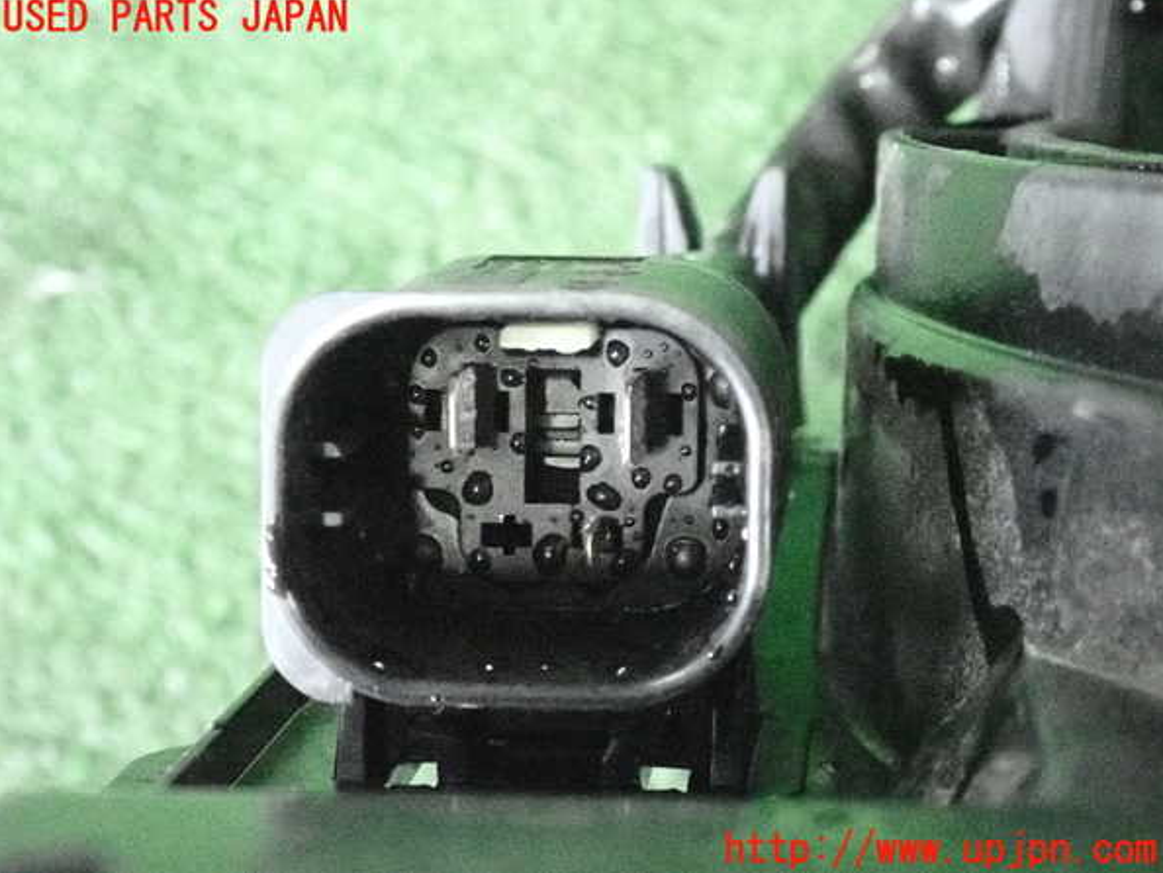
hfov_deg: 19.4
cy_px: 435
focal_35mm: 101
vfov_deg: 14.7
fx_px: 3395
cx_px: 580
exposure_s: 1/125
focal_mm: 18
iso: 12800
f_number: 4.9
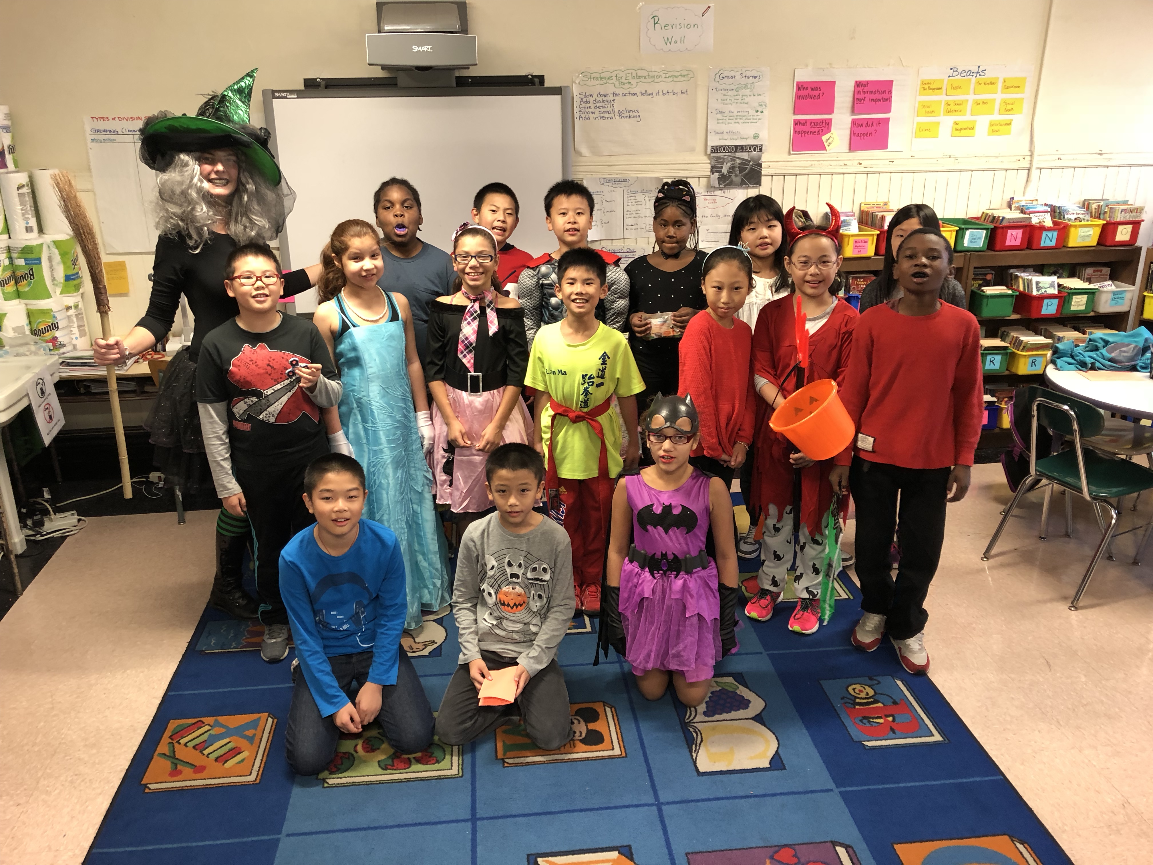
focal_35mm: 29
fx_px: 966
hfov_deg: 61.7
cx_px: 576
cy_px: 432
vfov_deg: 48.2
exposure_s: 1/60
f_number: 1.8
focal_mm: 3.99
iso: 125
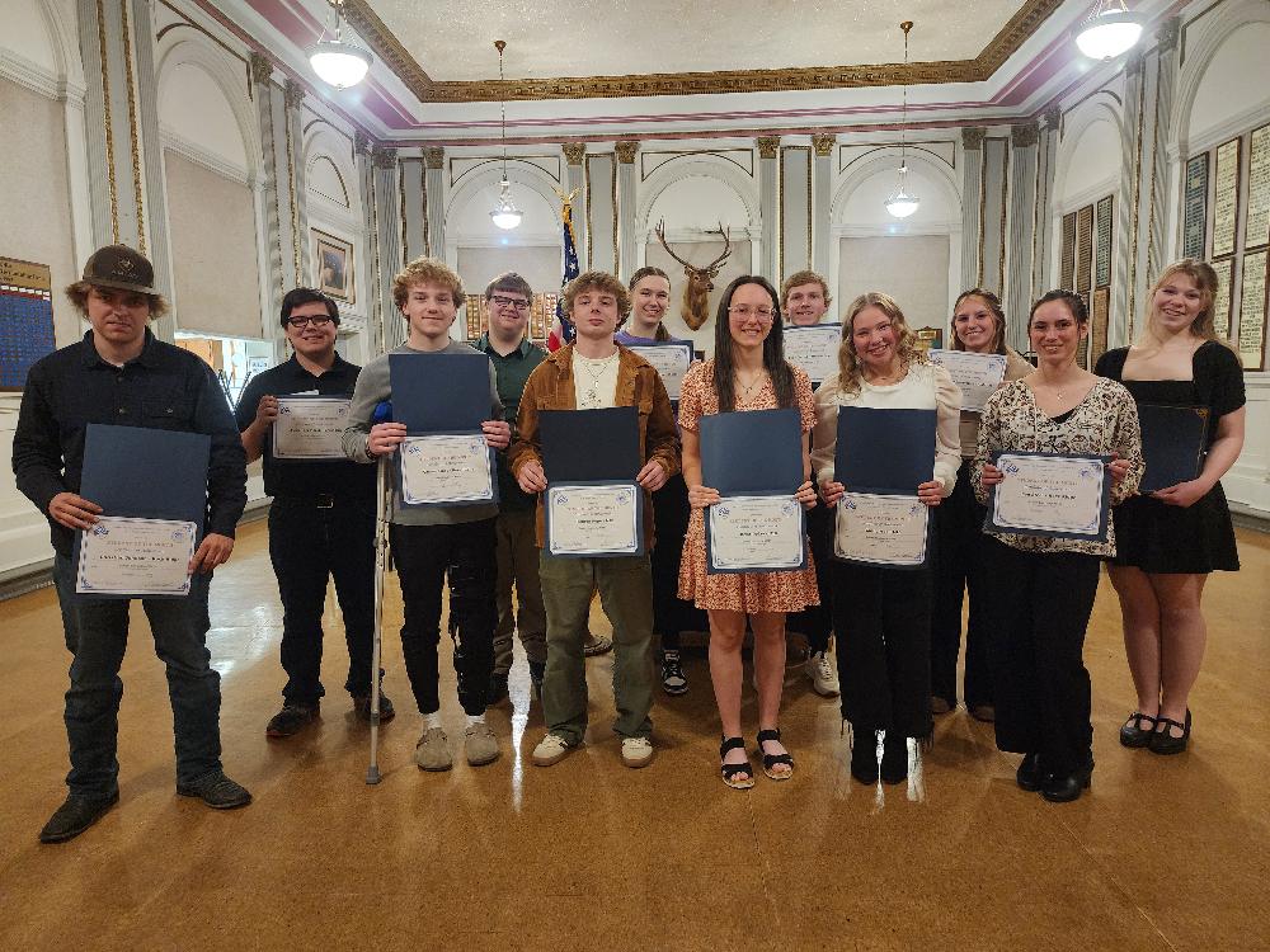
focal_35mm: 23
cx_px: 635
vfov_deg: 58.9
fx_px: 844
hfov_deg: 73.9
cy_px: 476
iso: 640
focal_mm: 6.4
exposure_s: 1/24
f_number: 1.8
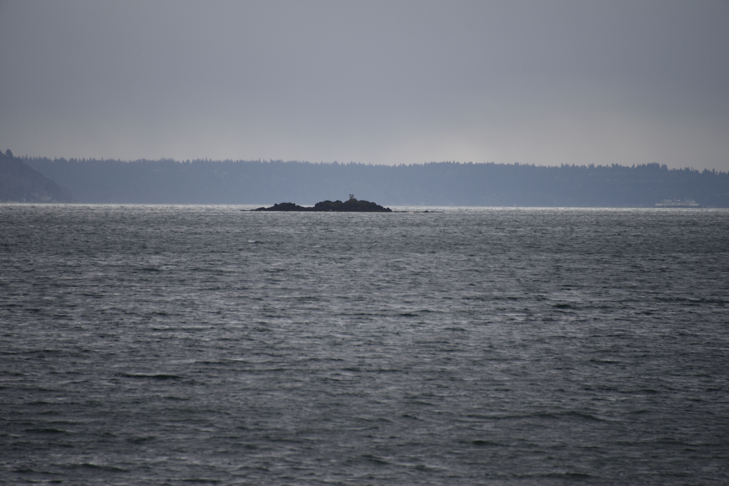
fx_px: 6076
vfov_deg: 4.6
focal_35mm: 300
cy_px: 243
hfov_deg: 6.9
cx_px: 364
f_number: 5.6
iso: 140
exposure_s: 1/640
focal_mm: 300
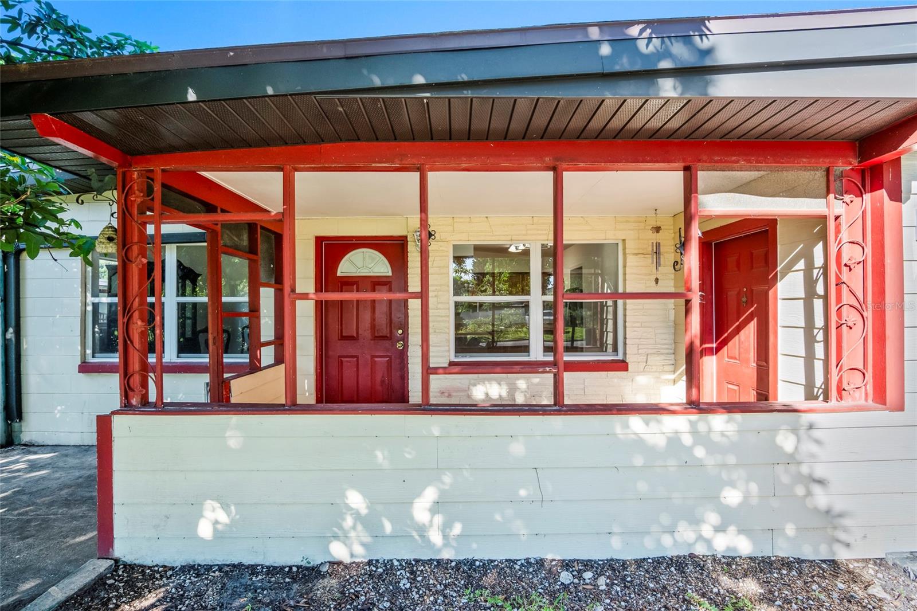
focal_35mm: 16
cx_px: 458
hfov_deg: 95.0
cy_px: 306
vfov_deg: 72.0
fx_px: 420
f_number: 8
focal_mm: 11
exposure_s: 1/13
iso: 125
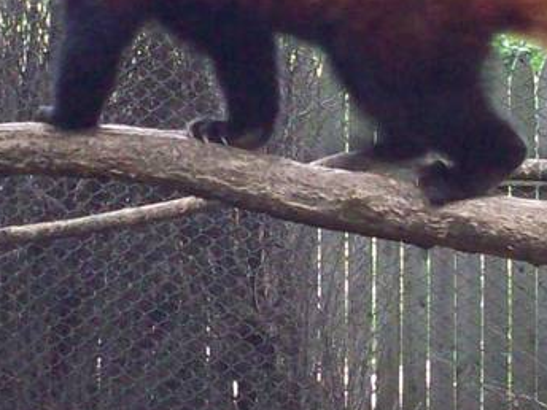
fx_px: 2718
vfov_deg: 8.6
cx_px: 119
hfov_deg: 11.5
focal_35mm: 172
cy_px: 186
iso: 157
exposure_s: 1/45
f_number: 2.8
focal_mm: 6.2
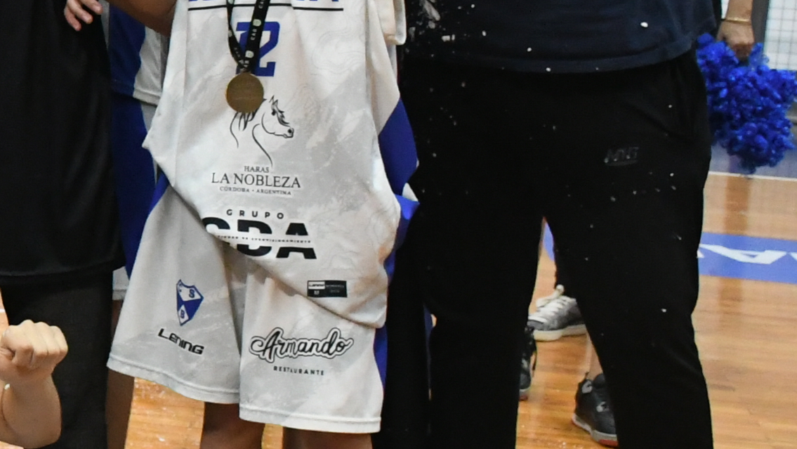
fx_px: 2769
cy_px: 49
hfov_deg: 15.0
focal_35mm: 131
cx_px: -447
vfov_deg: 9.2
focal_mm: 23
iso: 4000
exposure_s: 1/250
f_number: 5
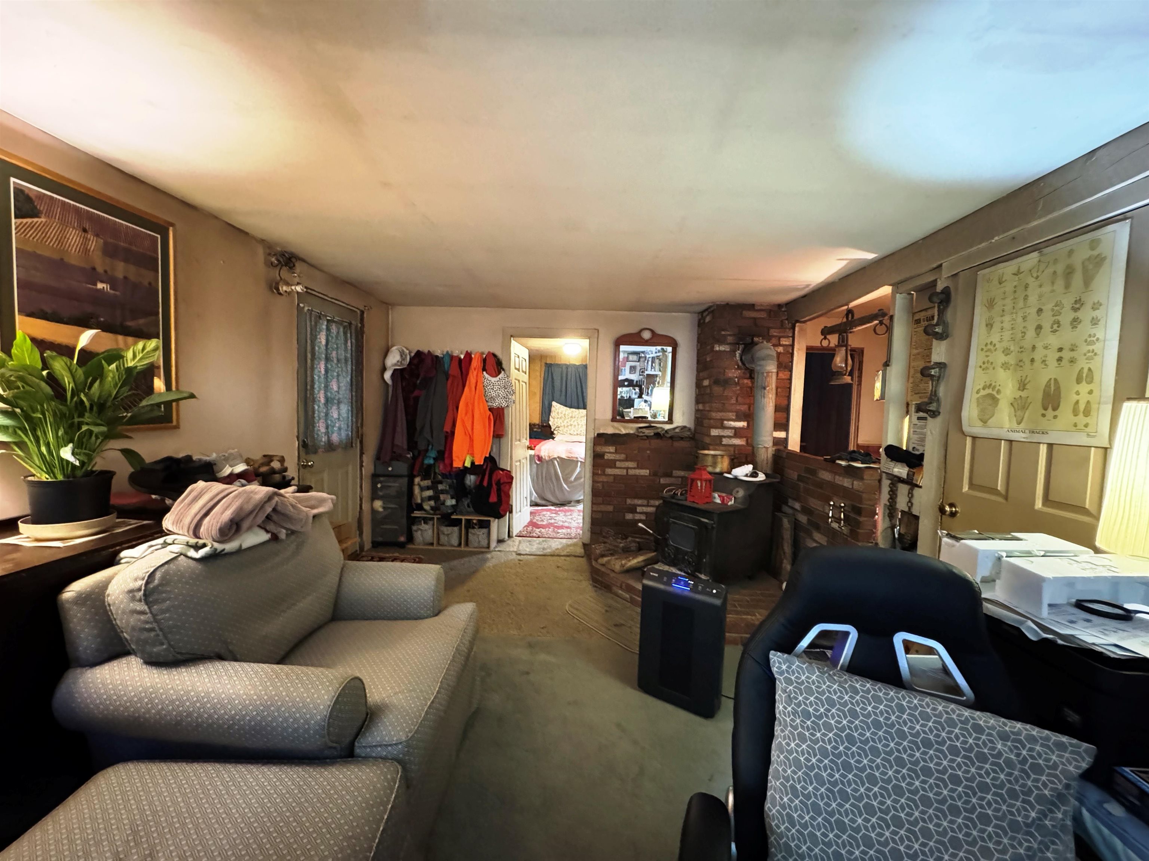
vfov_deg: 85.7
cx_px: 574
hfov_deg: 102.1
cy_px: 430
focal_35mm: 14
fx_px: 465
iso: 1600
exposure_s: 1/40
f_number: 2.2
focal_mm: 2.22
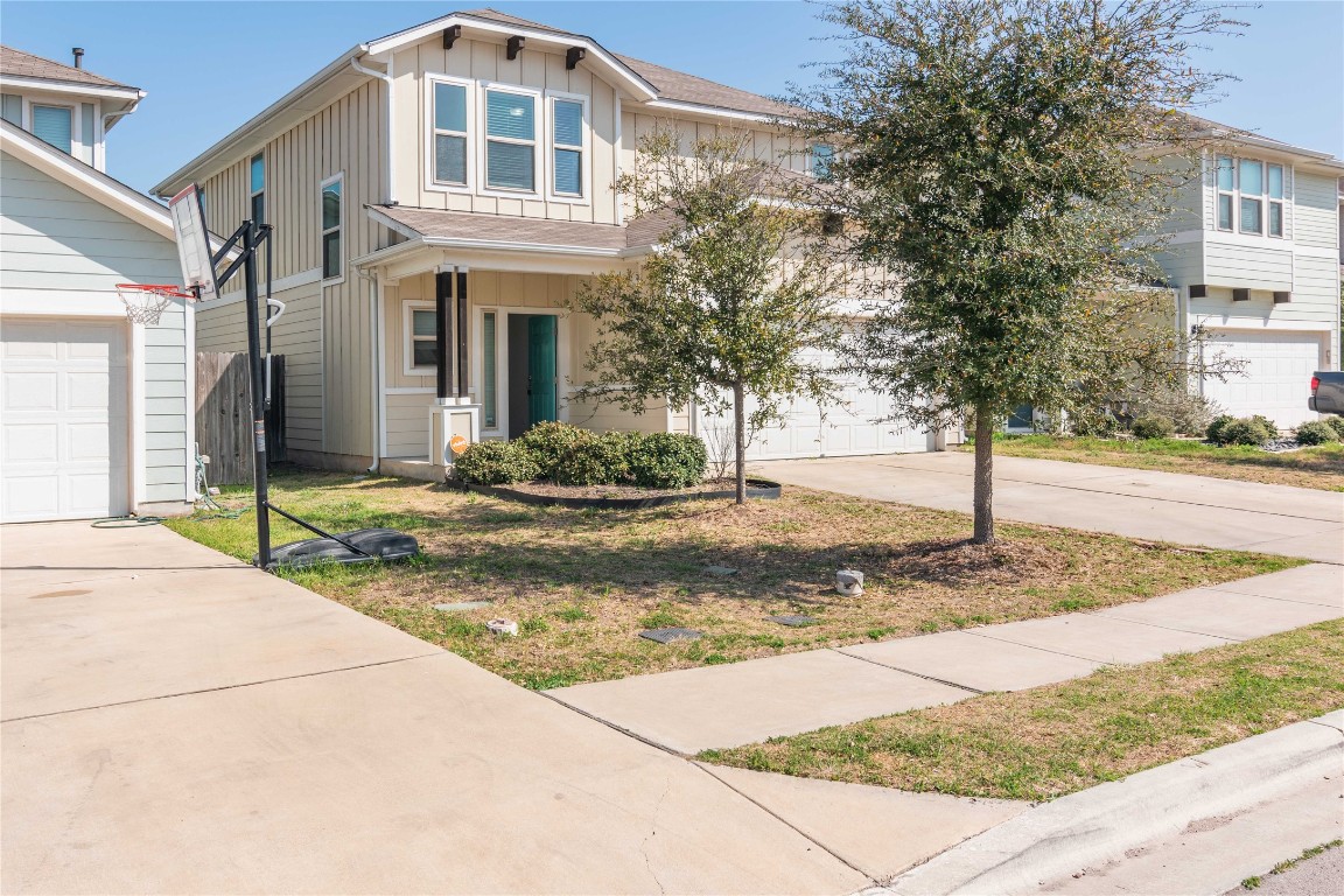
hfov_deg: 57.2
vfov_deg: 40.0
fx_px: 1232
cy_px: 448
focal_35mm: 33
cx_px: 672
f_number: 9
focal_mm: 22
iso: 100
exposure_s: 1/320
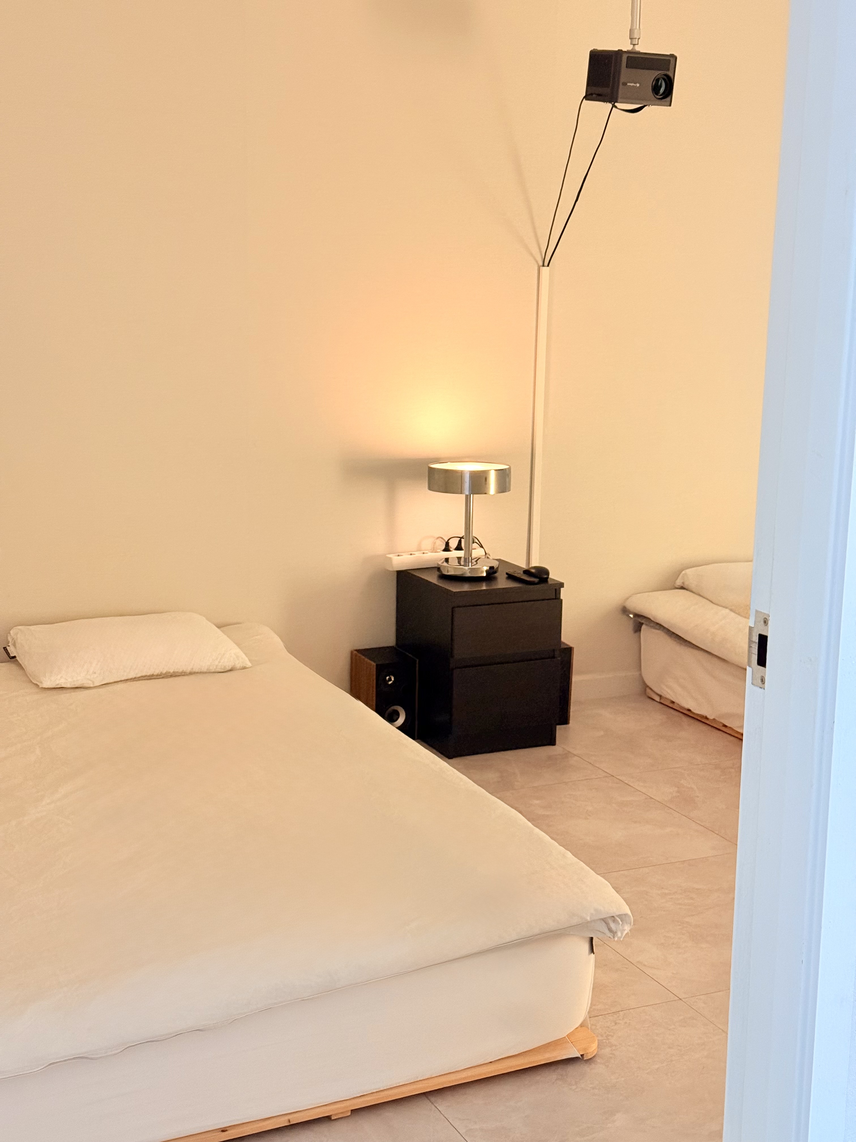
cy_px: 571
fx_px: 1583
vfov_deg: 39.7
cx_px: 428
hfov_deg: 30.3
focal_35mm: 48
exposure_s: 1/60
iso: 250
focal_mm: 6.76
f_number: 1.78
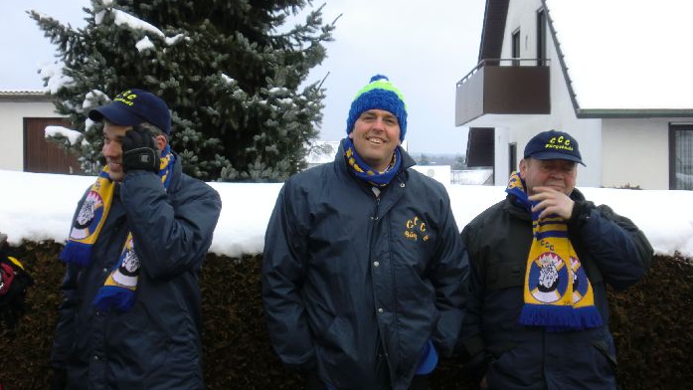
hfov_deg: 45.3
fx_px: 827
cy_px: 200
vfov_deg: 26.5
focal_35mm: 45
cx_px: 397
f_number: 3.1
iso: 64
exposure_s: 1/125
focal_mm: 6.51
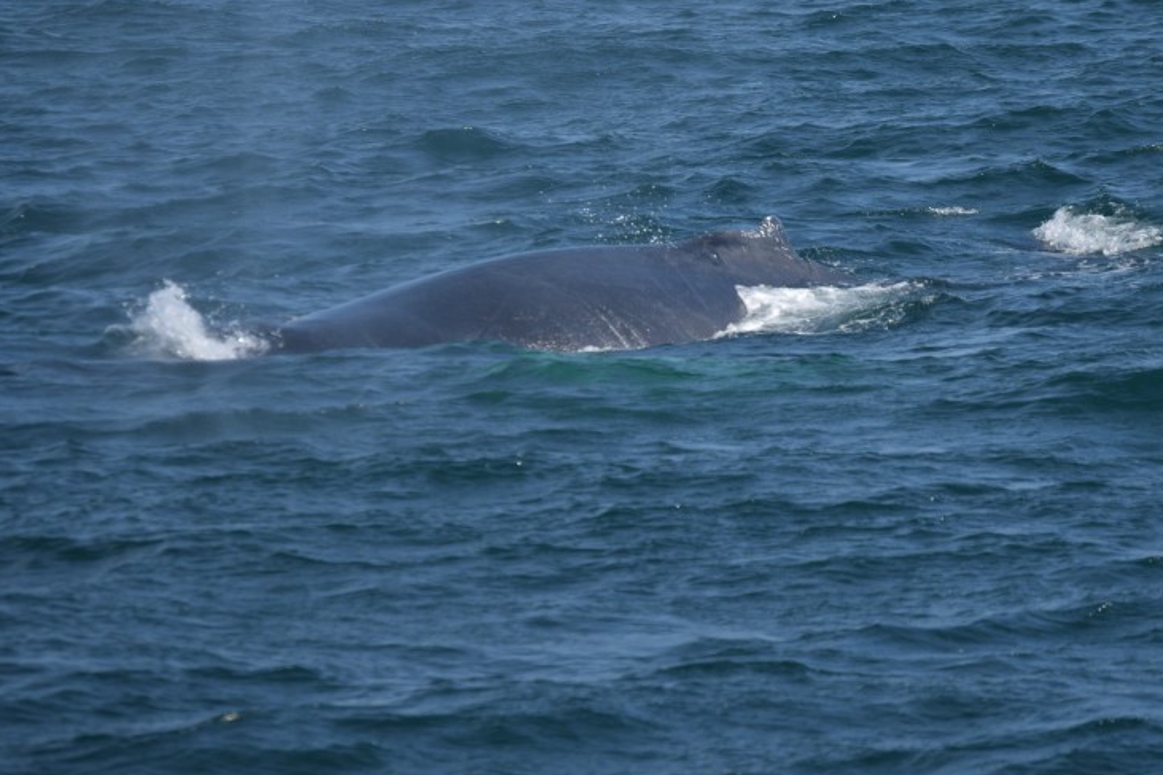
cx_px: 697
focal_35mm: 388
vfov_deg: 3.5
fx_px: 12522
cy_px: 226
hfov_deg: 5.3
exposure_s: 1/1600
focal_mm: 175
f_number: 5.6
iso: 200
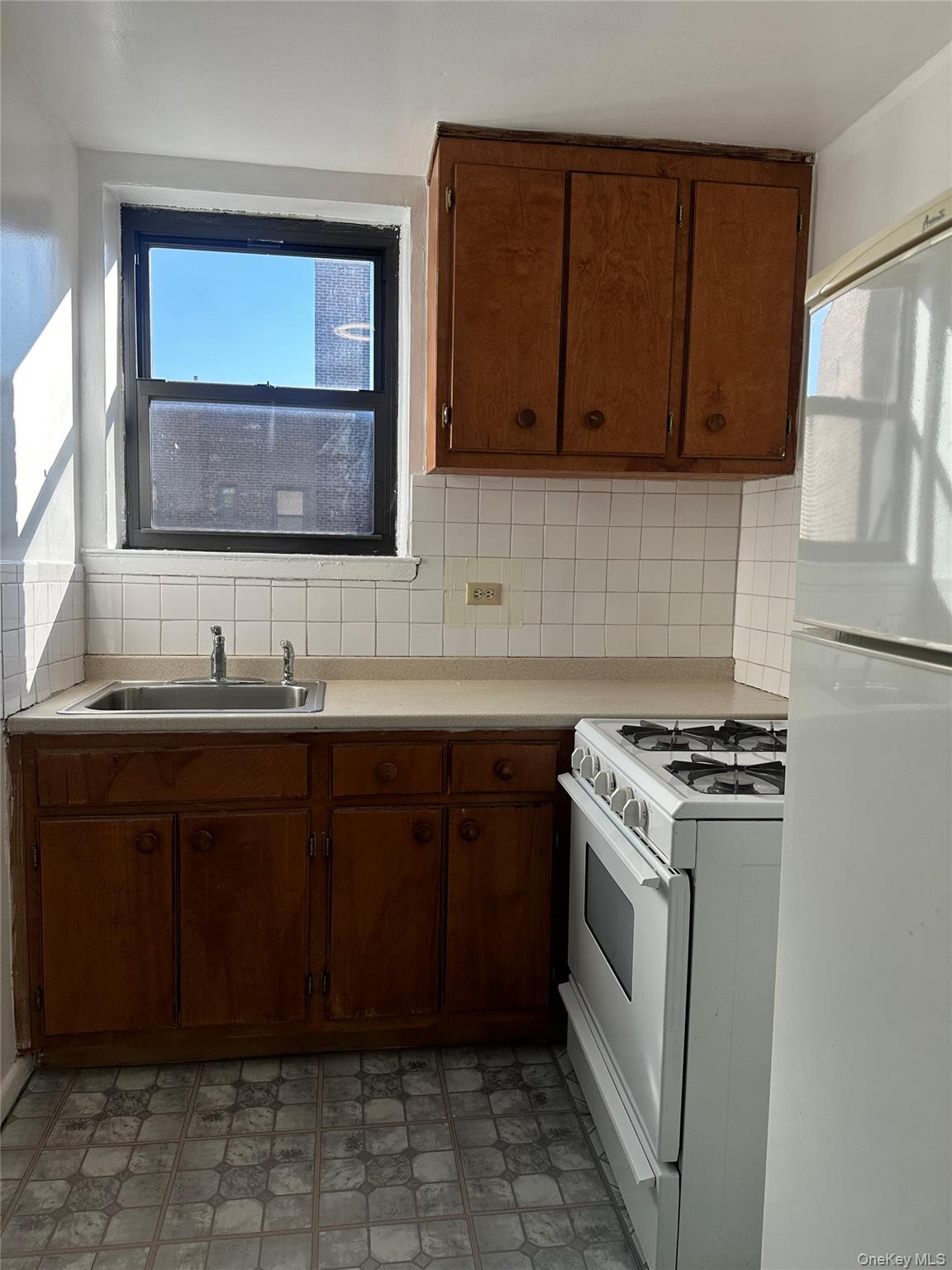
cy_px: 635
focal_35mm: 24
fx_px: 880
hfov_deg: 56.8
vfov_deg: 71.6
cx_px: 476
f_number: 1.78
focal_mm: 6.86
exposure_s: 1/718
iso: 80
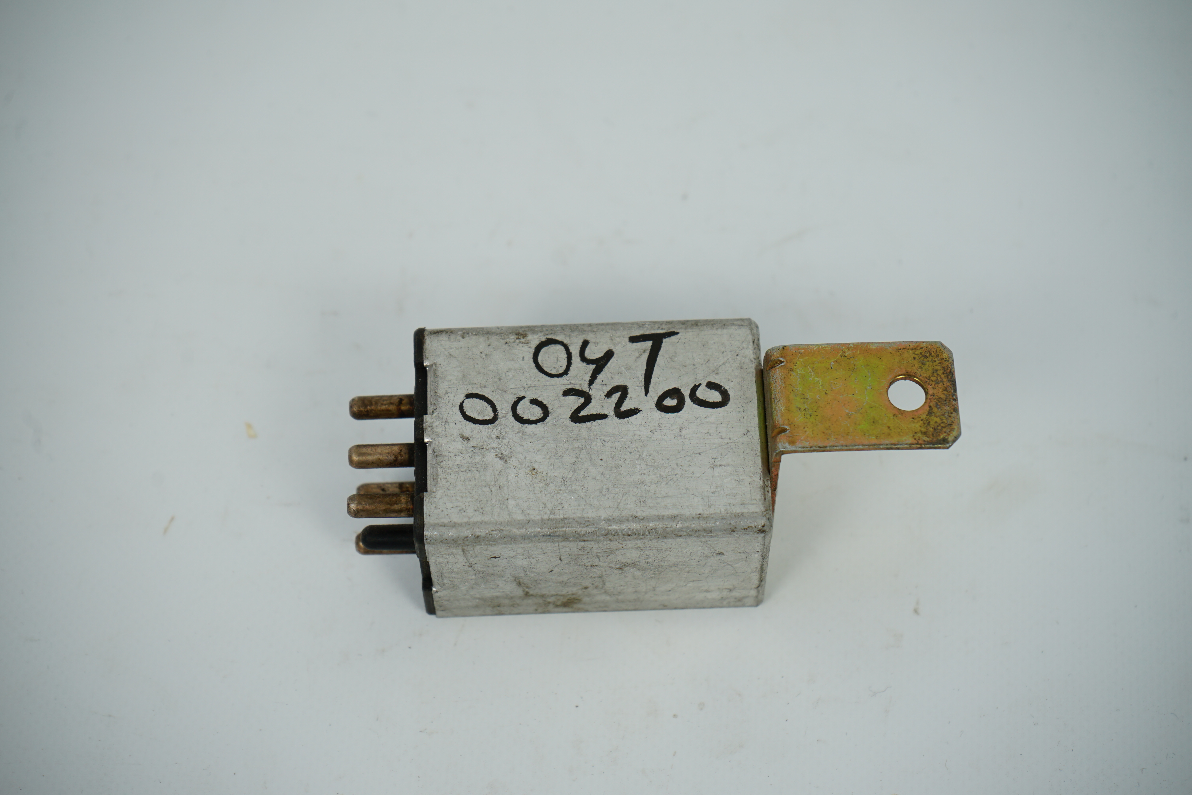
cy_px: 398
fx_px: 2318
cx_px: 596
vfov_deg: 19.5
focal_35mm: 70
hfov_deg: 28.8
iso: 200
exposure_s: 1/200
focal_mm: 70
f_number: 7.1
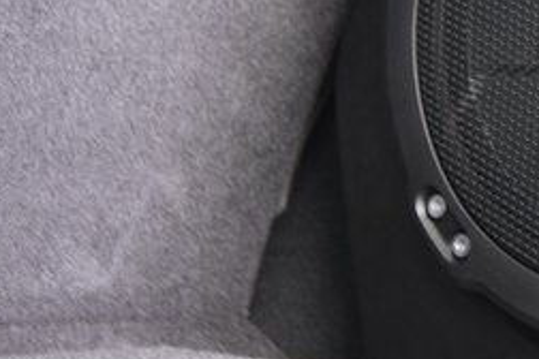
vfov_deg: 9.9
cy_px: 10
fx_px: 2051
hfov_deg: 14.5
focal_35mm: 137
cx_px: 625
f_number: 2.8
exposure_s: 1/2
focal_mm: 36
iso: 1600
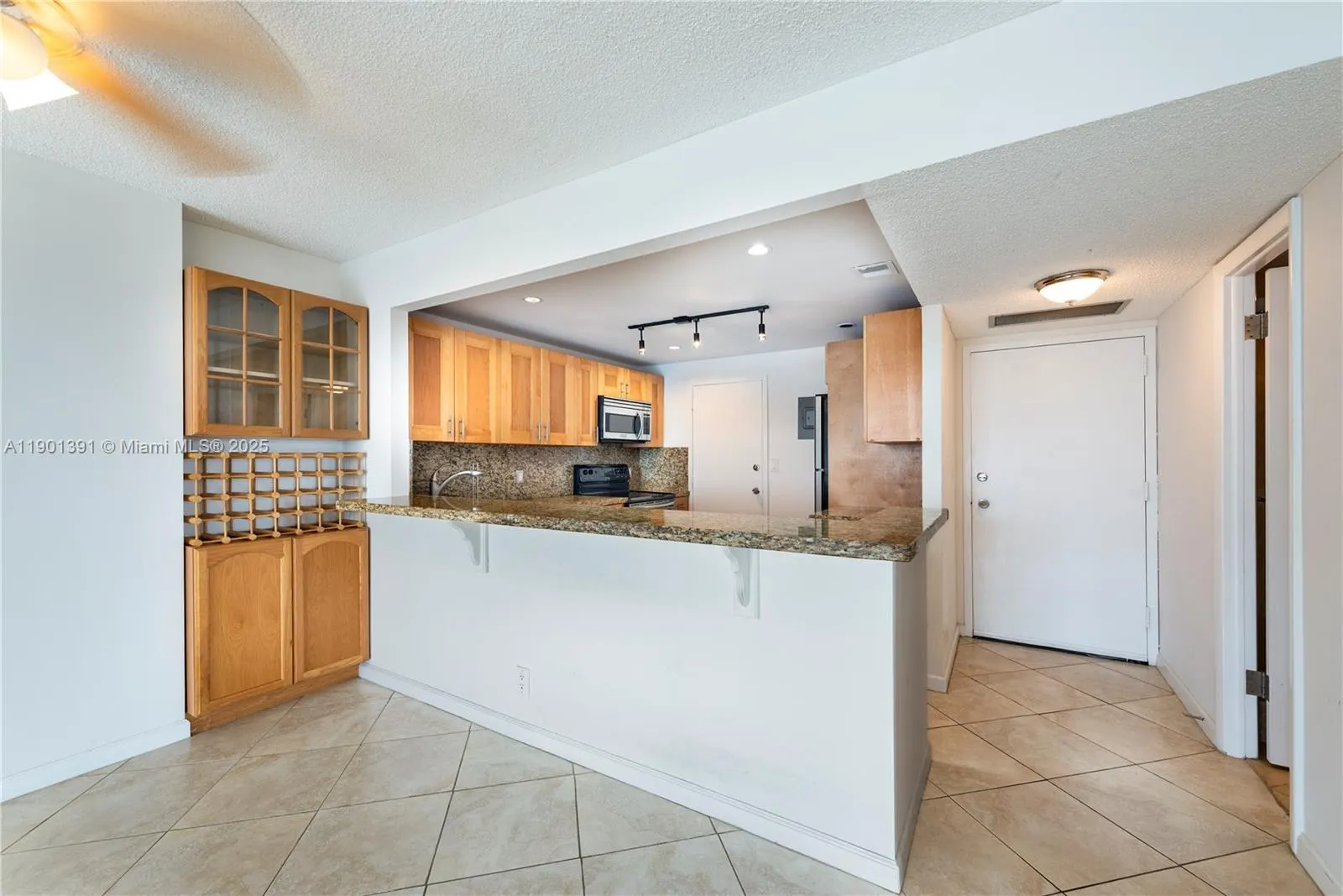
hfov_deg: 104.2
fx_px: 522
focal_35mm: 14
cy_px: 448
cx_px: 672
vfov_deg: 81.2
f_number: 9
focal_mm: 14
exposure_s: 1/6
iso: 640
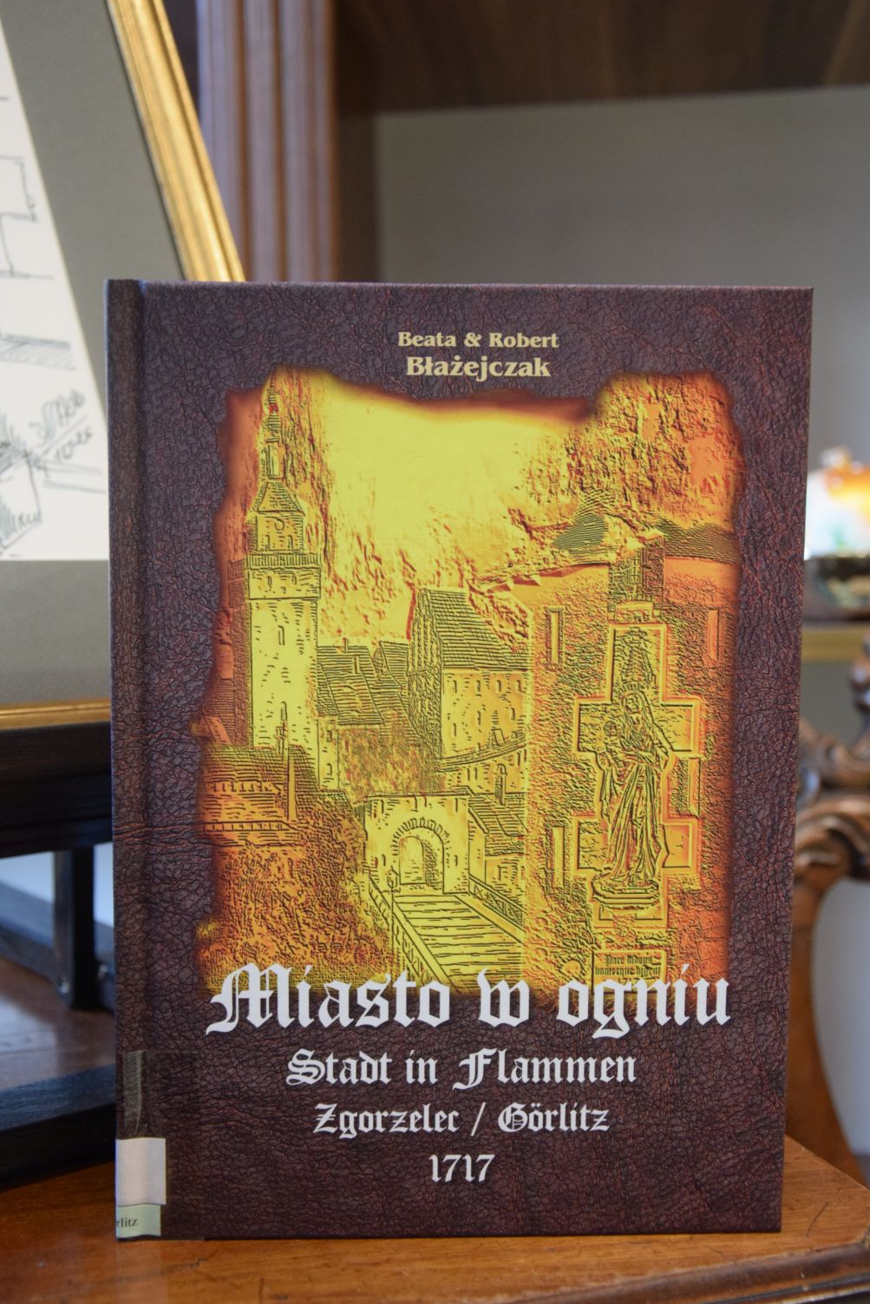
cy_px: 657
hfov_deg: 27.5
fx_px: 1776
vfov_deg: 40.3
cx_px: 430
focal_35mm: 49
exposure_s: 1/60
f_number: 4.2
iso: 1600
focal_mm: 32
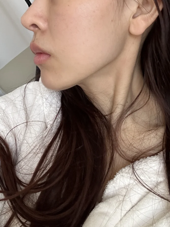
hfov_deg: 30.9
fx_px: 308
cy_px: 71
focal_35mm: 47
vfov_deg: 39.8
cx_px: 92
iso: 200
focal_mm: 2.69
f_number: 1.9
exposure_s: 1/60
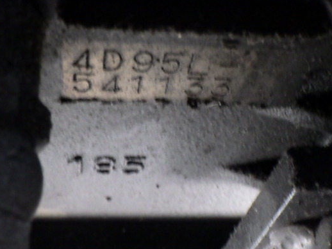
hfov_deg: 30.7
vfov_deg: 23.3
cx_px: 178
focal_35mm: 63
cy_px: 113
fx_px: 605
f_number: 4.4
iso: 1600
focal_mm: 9.1
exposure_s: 1/25
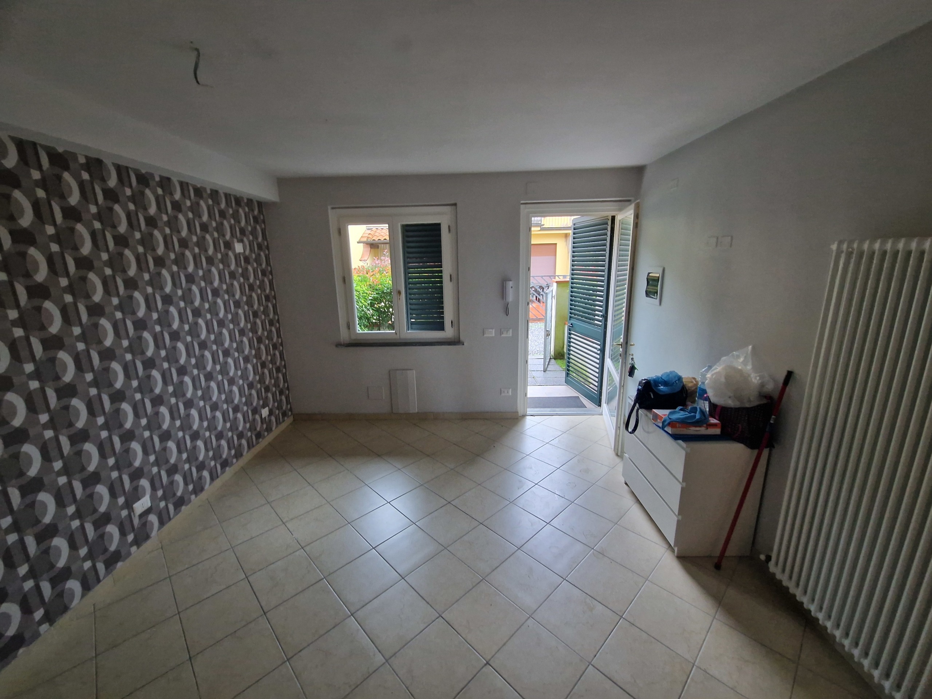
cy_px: 350
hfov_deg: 106.2
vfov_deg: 89.9
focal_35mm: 13
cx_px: 466
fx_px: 350
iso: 320
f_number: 2.2
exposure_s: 1/50
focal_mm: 2.2
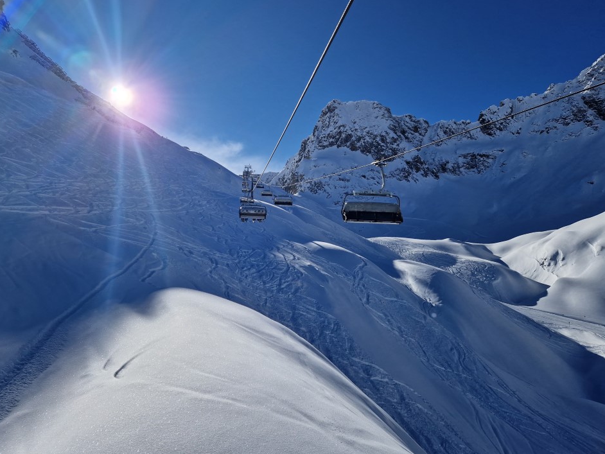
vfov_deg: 54.9
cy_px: 214
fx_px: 437
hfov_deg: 69.3
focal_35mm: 25
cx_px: 283
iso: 50
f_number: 1.8
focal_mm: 5.4
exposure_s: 1/5648
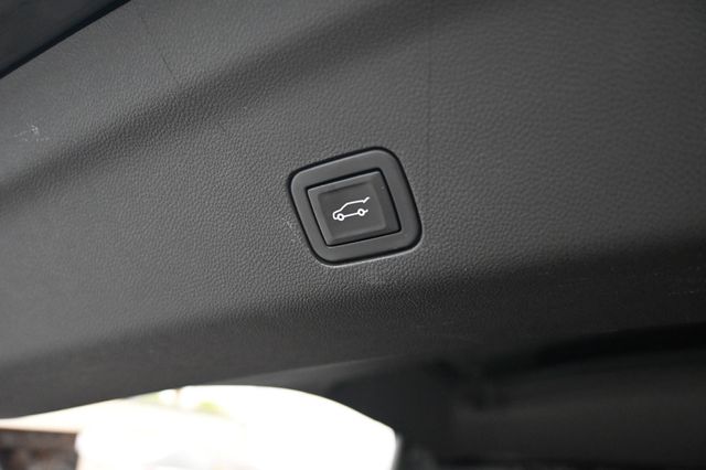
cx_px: 353
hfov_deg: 59.5
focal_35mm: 32
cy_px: 235
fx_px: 617
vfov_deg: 41.7
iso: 2000
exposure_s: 1/125
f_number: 4
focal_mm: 21
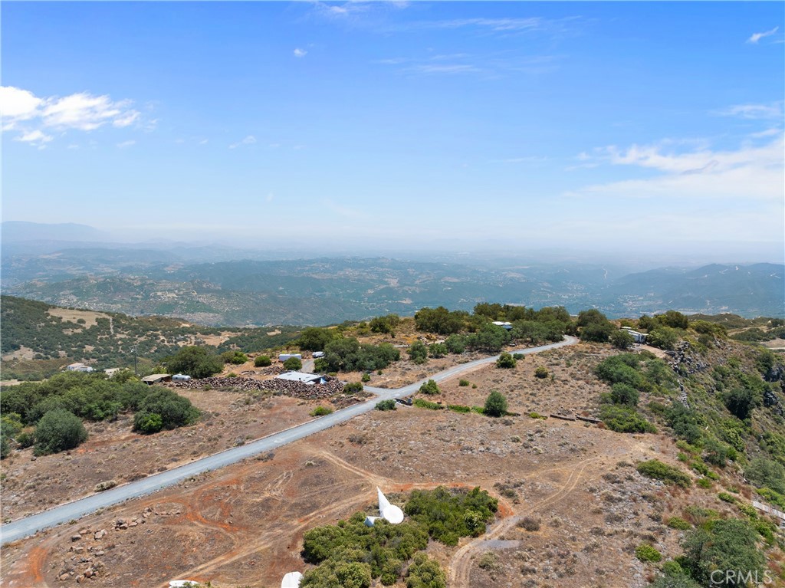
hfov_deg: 71.6
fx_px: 544
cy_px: 294
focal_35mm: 24
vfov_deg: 56.8
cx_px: 392
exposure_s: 1/1000
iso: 100
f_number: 4
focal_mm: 12.29
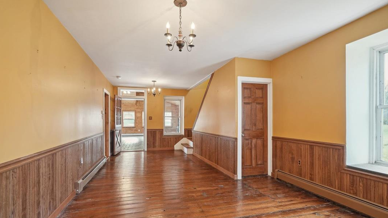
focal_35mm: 17
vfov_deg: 63.6
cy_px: 124
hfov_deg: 95.9
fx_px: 175
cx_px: 194
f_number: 8
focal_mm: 16
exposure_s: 1/6
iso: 400
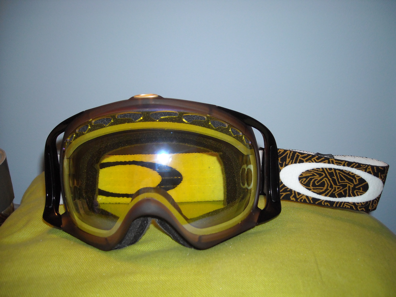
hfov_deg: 52.6
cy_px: 148
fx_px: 400
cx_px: 198
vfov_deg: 40.7
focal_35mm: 35
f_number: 2.8
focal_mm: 5.7
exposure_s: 1/60
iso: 200
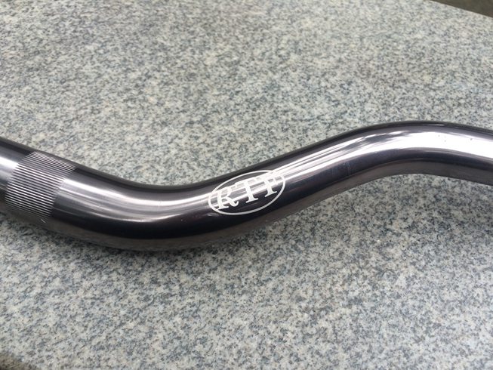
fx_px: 413
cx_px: 246
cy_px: 185
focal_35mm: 29
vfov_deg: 48.2
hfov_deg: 61.7
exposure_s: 1/120
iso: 40
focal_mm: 4.15
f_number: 2.2
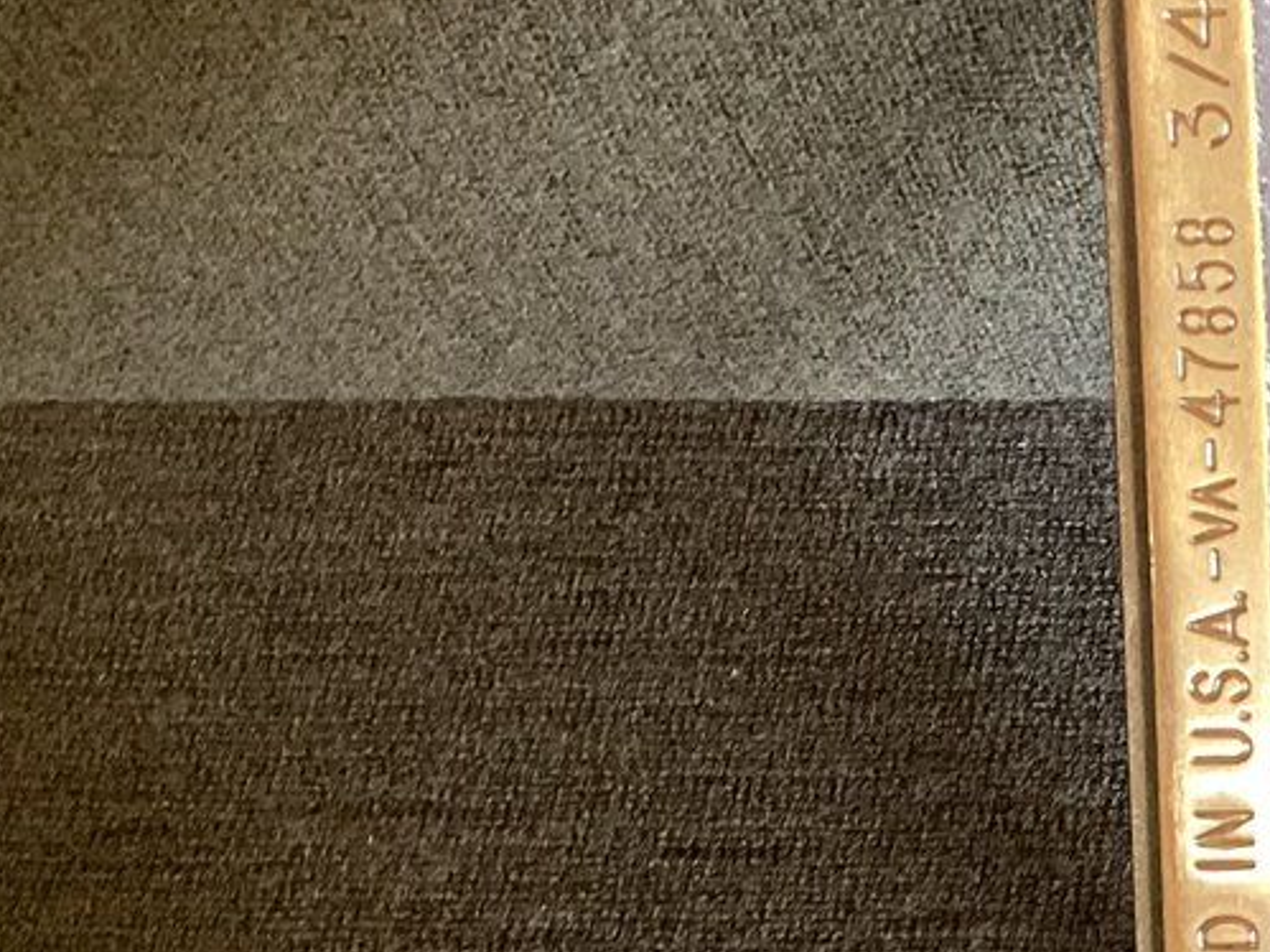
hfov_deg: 18.5
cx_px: 1892
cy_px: 444
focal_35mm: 94
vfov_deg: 15.7
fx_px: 3448
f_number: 2.4
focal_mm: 3.3
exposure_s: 1/50
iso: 200
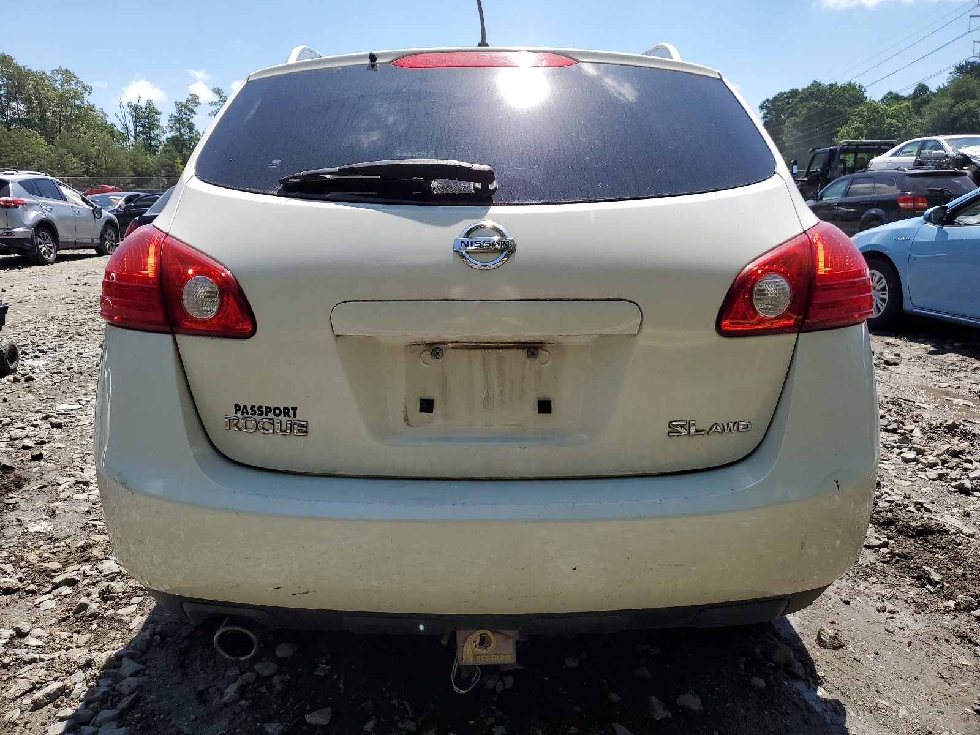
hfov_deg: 67.3
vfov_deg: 53.1
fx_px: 736
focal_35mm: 26
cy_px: 368
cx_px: 490
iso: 50
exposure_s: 1/2500
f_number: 1.5
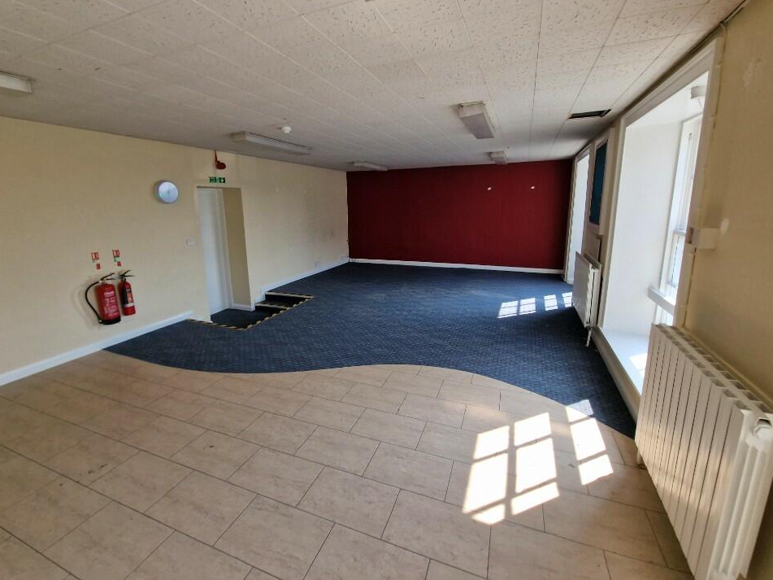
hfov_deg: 102.0
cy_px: 268
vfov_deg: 85.5
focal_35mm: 14
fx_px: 313
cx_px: 372
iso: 50
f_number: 2.2
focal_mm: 2.2
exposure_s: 1/273
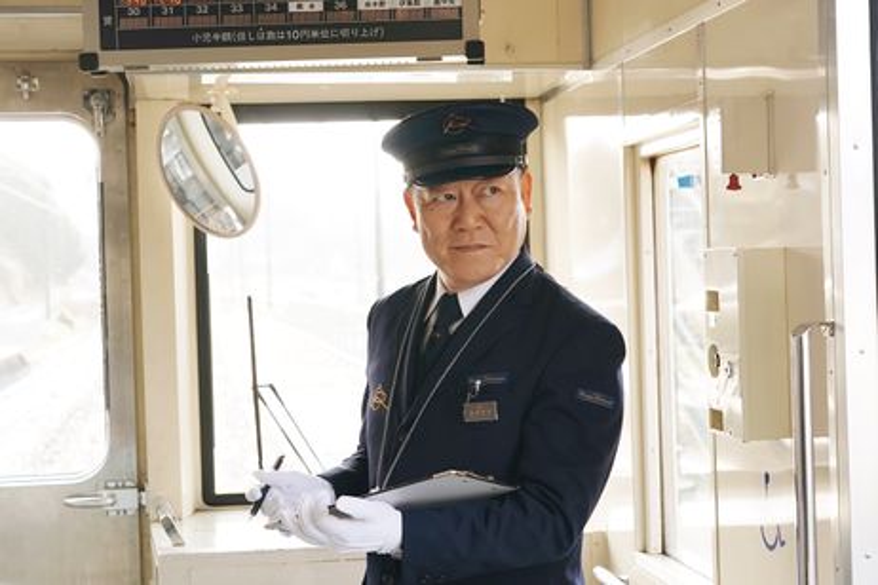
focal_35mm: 63
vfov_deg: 21.6
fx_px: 1536
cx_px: 439
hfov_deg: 31.9
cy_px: 292
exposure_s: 1/200
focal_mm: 63
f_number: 6.3
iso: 1000
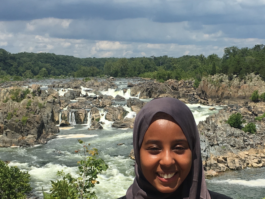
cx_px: 186
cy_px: 166
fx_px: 513
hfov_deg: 28.7
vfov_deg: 21.6
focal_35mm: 67
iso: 25
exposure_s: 1/1672
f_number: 2.2
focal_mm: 4.15
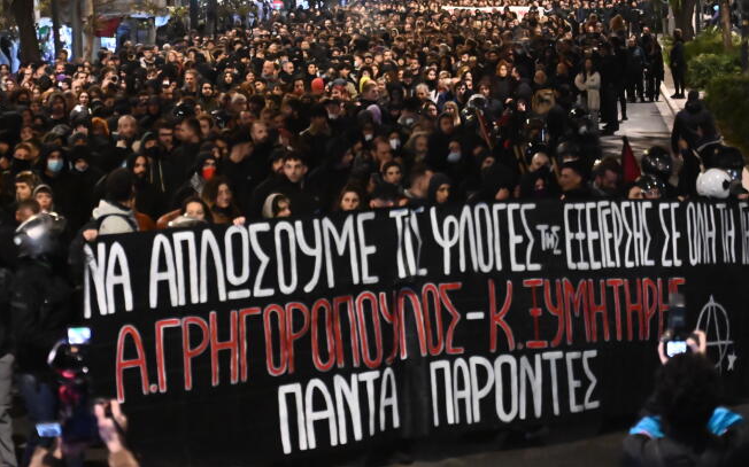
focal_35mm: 96
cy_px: 216
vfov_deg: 13.6
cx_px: 377
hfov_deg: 21.6
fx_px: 1959
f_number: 4
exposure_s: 1/160
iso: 10000
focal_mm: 62
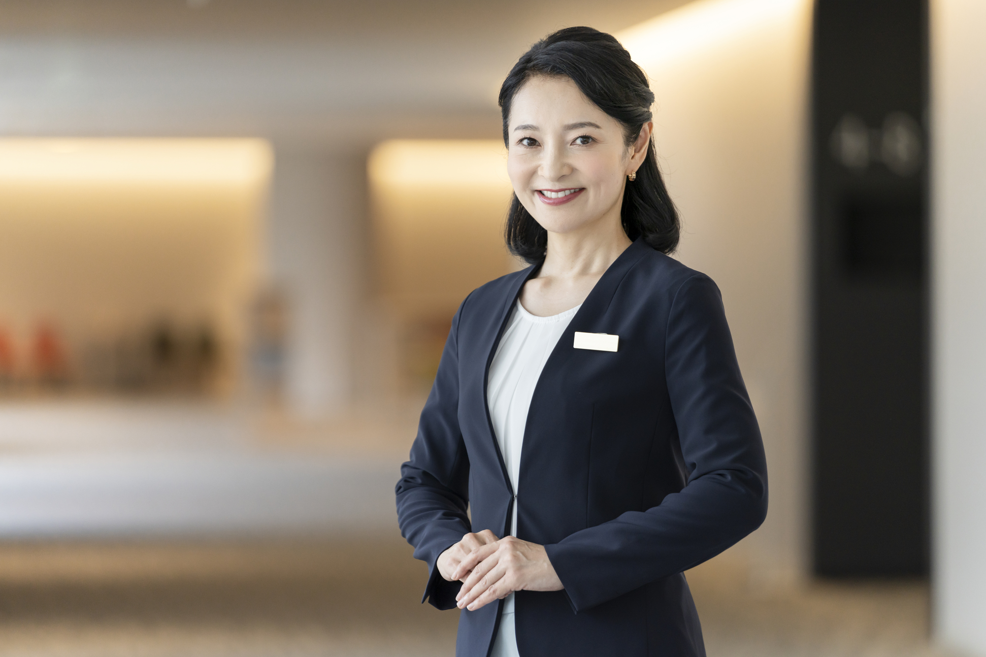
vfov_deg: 6.7
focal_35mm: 206
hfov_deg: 10.0
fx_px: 5641
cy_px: 324
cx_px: 504
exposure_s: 1/250
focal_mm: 200
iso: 640
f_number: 2.8
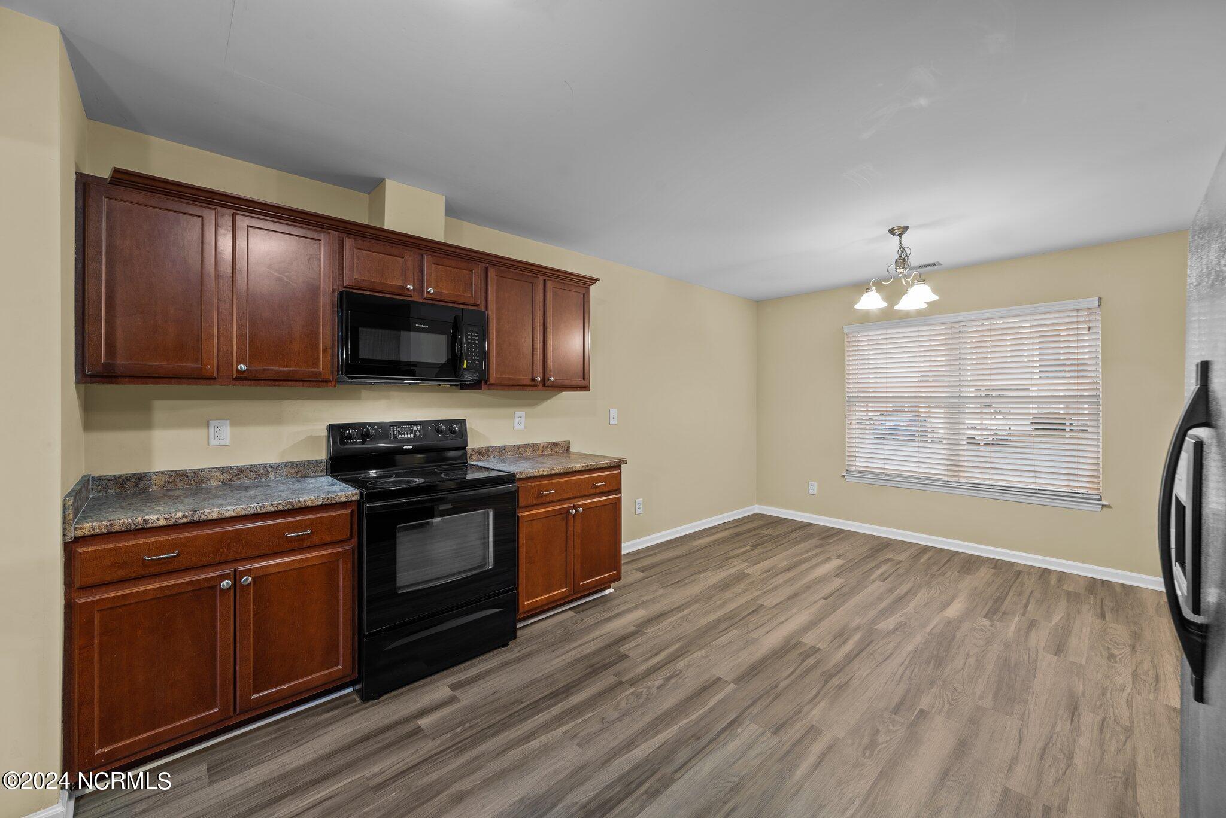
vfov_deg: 81.3
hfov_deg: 104.2
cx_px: 613
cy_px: 409
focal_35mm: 14
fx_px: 477
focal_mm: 14
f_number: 8
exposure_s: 2.5
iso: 100
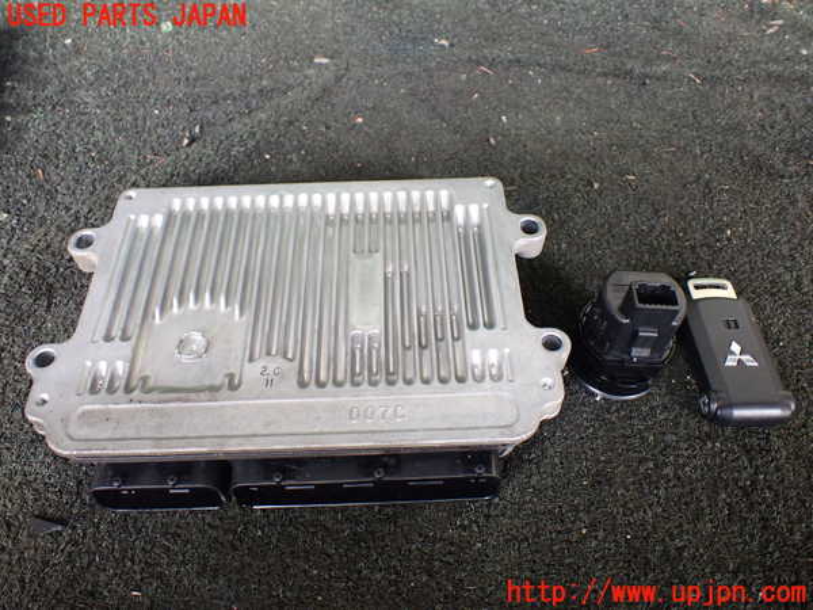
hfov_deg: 60.0
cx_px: 406
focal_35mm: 30
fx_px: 705
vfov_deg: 46.8
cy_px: 305
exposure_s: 1/125
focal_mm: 5.4
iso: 400
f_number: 2.3
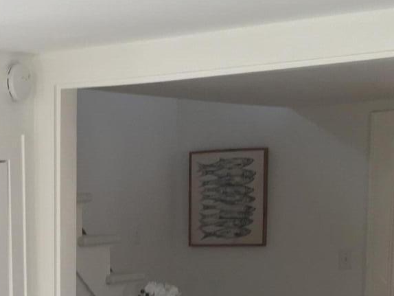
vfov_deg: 14.0
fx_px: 1150
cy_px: 410
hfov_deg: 18.3
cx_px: -93
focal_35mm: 101
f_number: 2.2
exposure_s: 1/40
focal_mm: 4.15
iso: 25
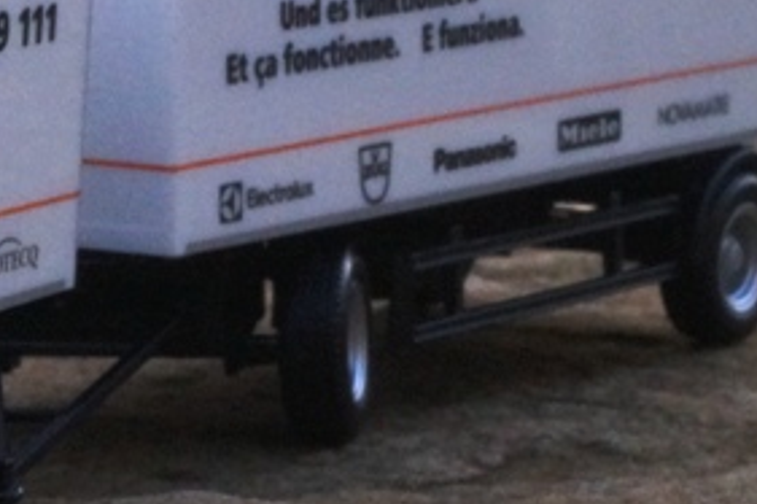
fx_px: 3888
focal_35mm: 185
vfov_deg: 7.4
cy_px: 342
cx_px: -587
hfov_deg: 10.5
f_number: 22
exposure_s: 1/60
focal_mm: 30
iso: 1600
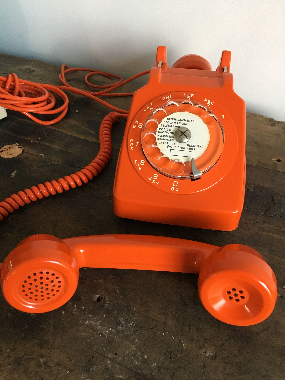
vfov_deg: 61.7
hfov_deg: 48.2
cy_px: 190
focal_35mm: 29
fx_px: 318
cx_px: 142
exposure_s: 1/33
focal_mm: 4.15
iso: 200
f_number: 2.2
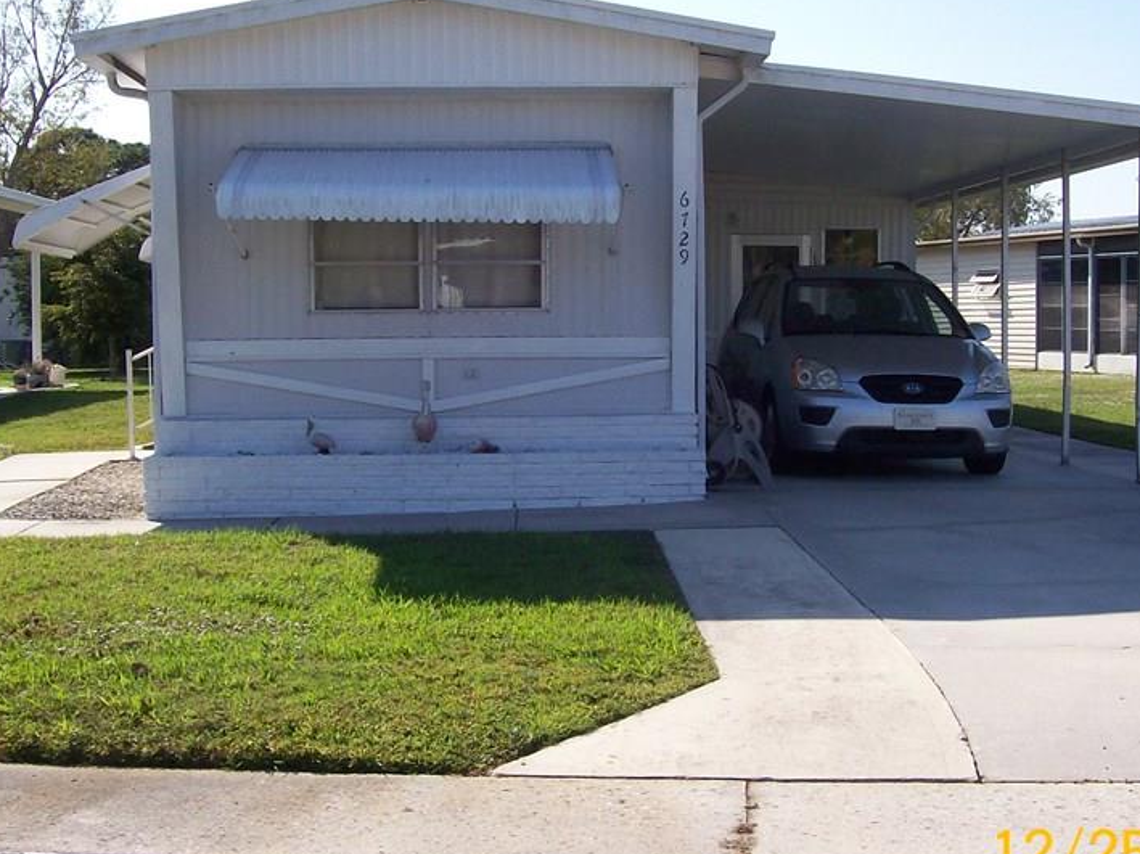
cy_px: 388
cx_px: 572
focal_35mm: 52
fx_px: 1712
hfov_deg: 36.8
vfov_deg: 28.0
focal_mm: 6
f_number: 4.8
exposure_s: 1/598
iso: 80
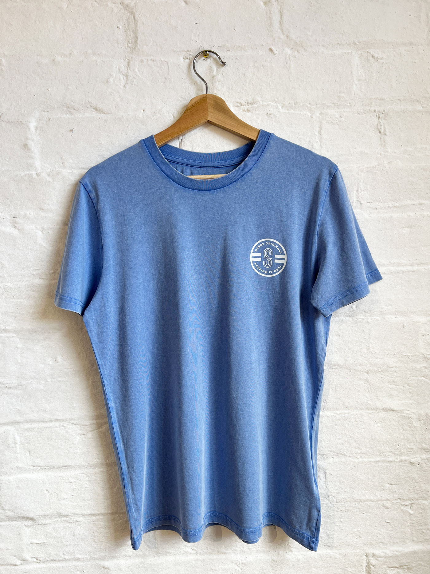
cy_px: 287
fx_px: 431
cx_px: 215
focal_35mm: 26
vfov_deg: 67.3
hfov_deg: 53.1
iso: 40
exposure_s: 1/121
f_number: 1.5
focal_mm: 5.7
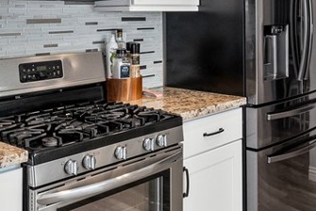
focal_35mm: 55
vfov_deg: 24.3
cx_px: 221
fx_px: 483
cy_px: 41
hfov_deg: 35.7
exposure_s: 1/13
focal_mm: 12
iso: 640
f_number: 9
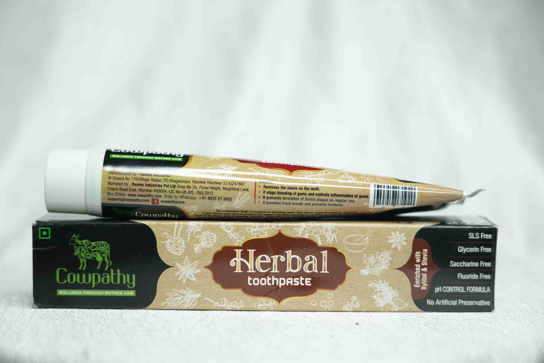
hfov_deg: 29.7
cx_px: 272
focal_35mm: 68
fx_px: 1027
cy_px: 182
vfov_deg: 20.0
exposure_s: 1/100
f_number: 4
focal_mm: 68
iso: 250
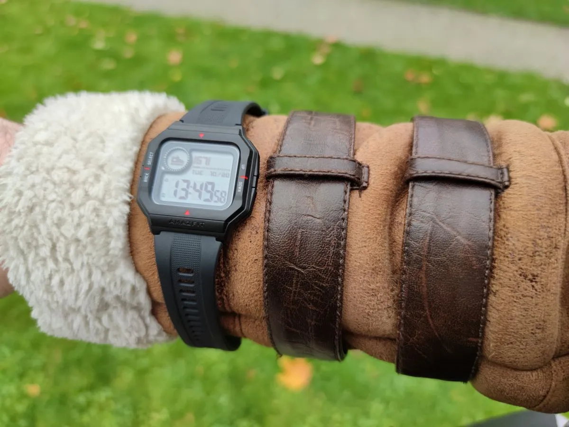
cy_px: 214
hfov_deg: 71.6
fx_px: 394
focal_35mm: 24
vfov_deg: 56.8
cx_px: 284
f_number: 1.69
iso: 50
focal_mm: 6.72
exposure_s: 1/507
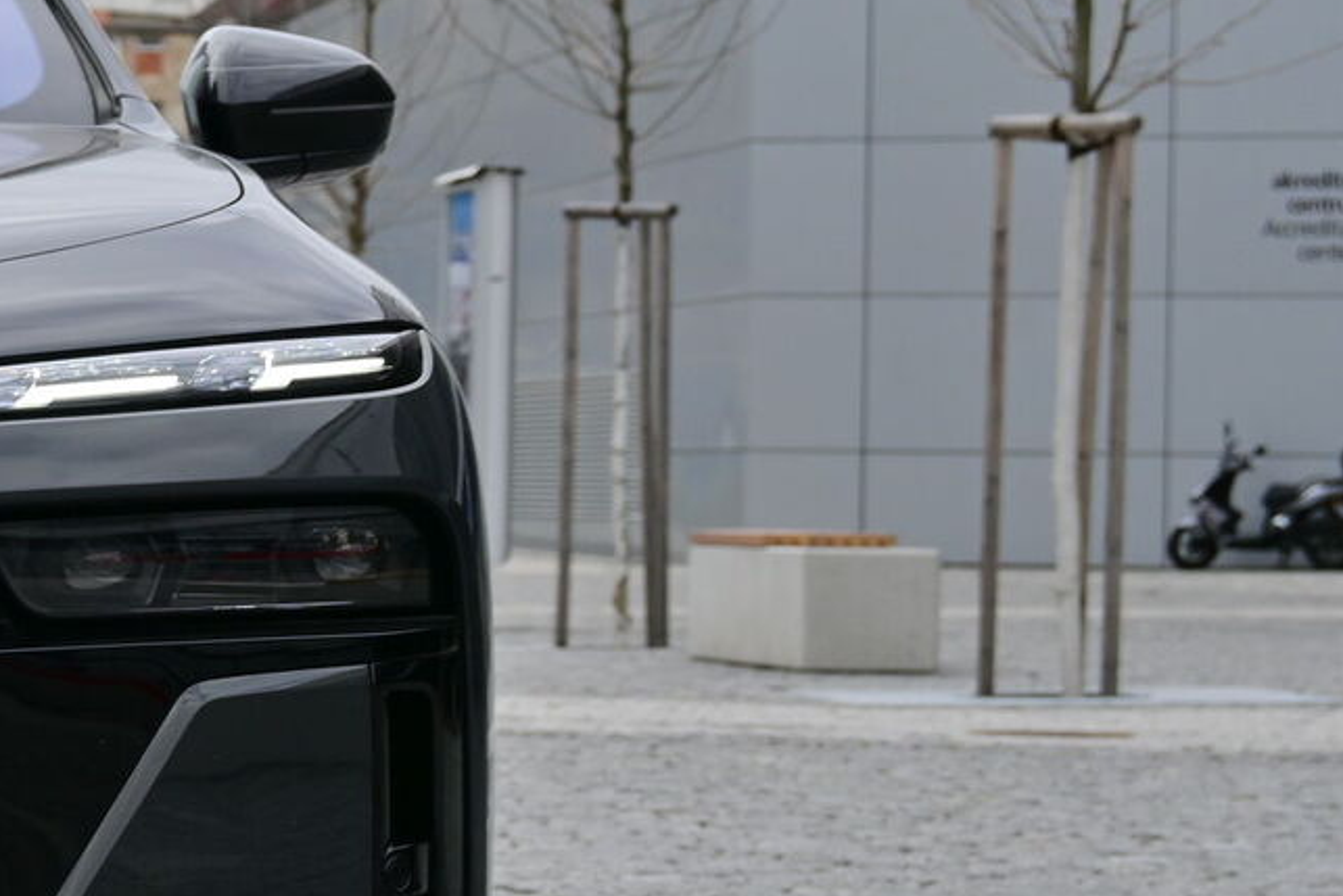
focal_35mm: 224
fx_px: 8358
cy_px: 685
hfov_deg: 9.0
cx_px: -656
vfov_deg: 6.1
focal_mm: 50
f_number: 7.1
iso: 100
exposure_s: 1/200
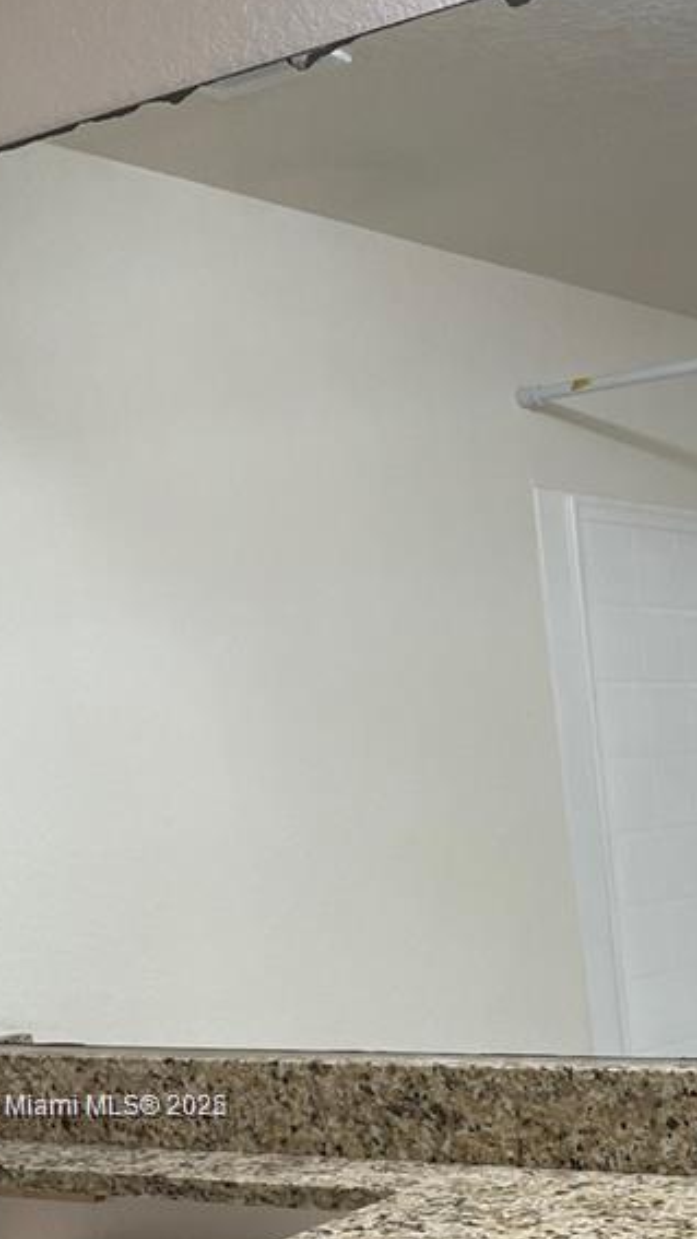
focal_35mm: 60
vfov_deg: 33.1
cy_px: 1108
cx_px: 811
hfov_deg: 19.1
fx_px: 1971
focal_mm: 4.2
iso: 64
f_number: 1.6
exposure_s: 1/120
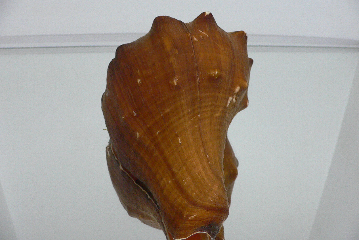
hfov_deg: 51.9
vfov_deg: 35.9
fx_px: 369
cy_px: 120
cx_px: 180
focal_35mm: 37
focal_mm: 4.6
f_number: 2.8
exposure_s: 1/40
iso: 200
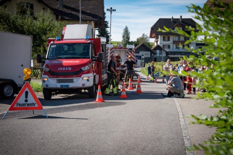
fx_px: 550
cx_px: 116
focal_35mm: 85
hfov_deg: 23.9
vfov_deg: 16.1
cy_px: 78
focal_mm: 85
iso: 1600
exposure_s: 1/800
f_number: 14
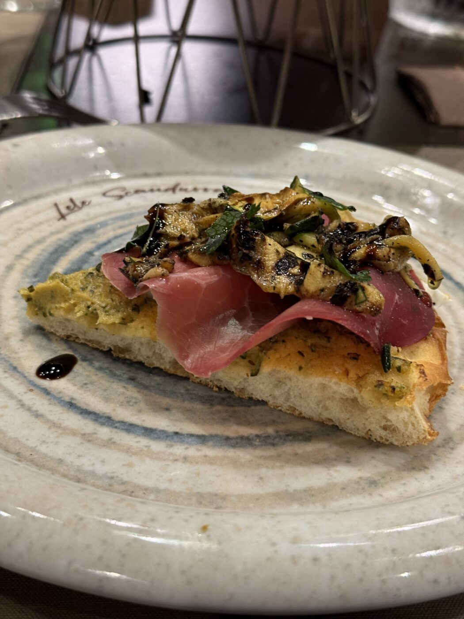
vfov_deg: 39.7
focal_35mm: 48
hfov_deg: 30.3
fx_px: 858
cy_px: 310
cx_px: 232
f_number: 1.78
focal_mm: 6.76
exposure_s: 1/50
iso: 160
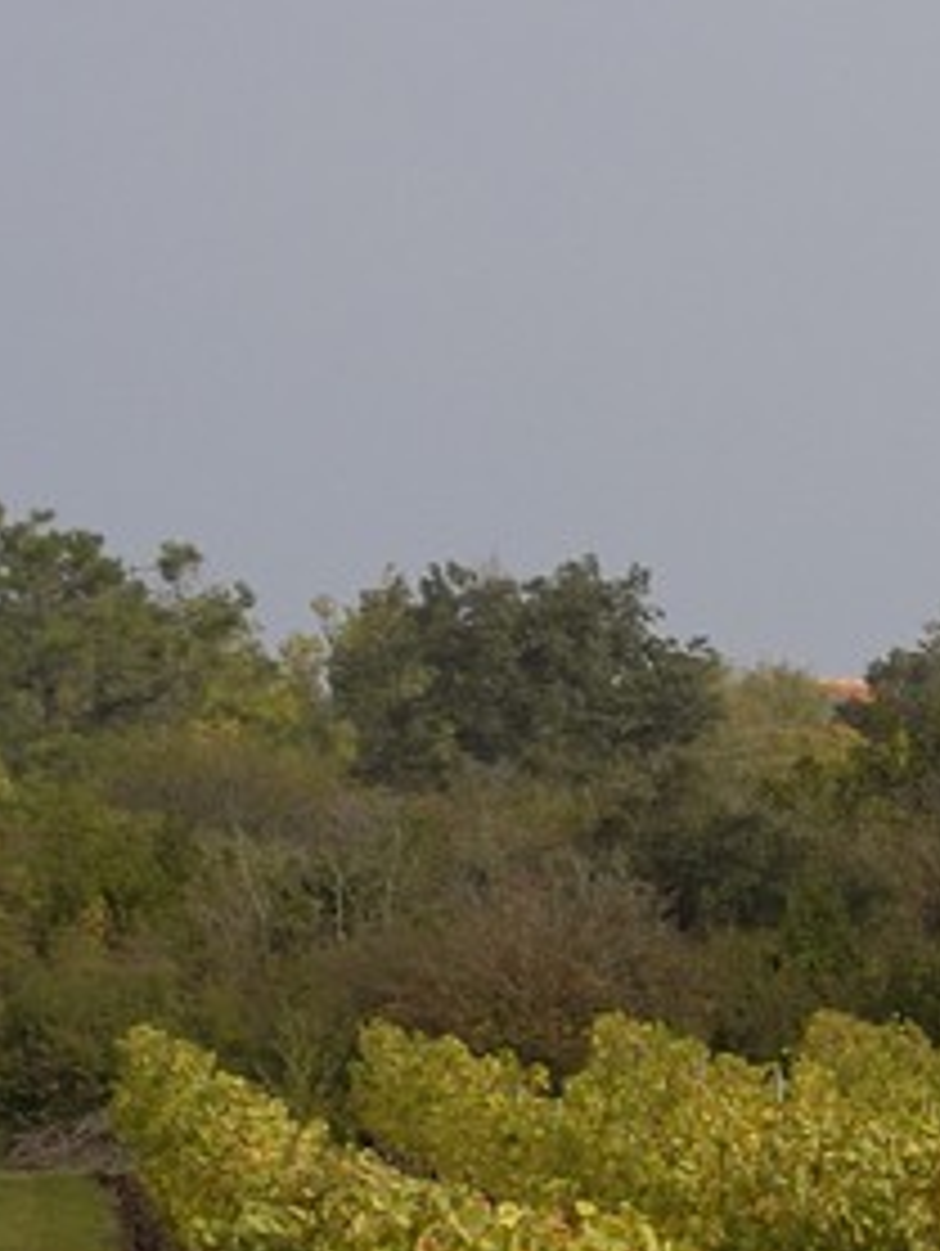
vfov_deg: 8.5
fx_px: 8387
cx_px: 3513
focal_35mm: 232
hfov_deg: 5.7
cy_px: 1404
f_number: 10
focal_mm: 28
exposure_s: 1/160
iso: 100
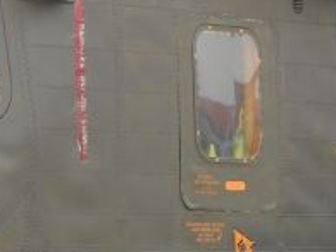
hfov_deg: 6.0
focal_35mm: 332
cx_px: 250
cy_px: -85
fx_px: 3221
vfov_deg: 4.5
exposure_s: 1/40
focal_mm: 14.9
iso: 80
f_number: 4.8
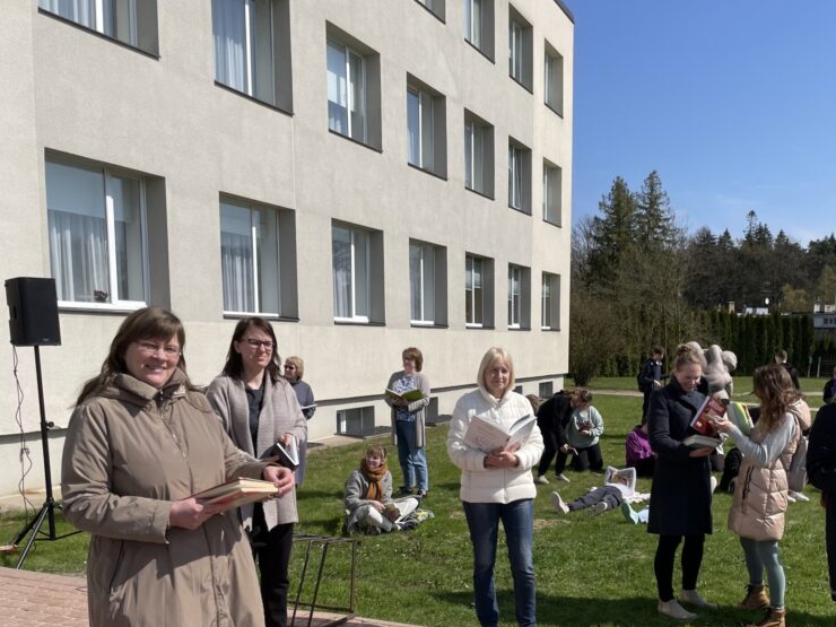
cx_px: 525
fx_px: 869
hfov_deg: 50.8
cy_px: 425
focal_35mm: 36
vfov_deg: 39.1
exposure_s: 1/4651
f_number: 1.6
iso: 32
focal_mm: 4.2
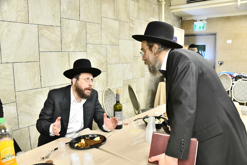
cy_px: 82
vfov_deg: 46.4
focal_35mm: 28
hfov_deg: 65.5
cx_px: 124
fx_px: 192
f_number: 5.6
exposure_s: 1/200
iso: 2500
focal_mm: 28
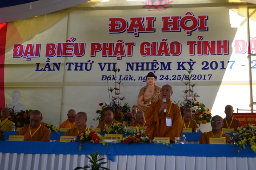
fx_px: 480
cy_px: 85
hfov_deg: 29.9
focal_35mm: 68
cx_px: 128
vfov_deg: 20.1
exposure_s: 1/125
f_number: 5.6
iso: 280
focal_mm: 45
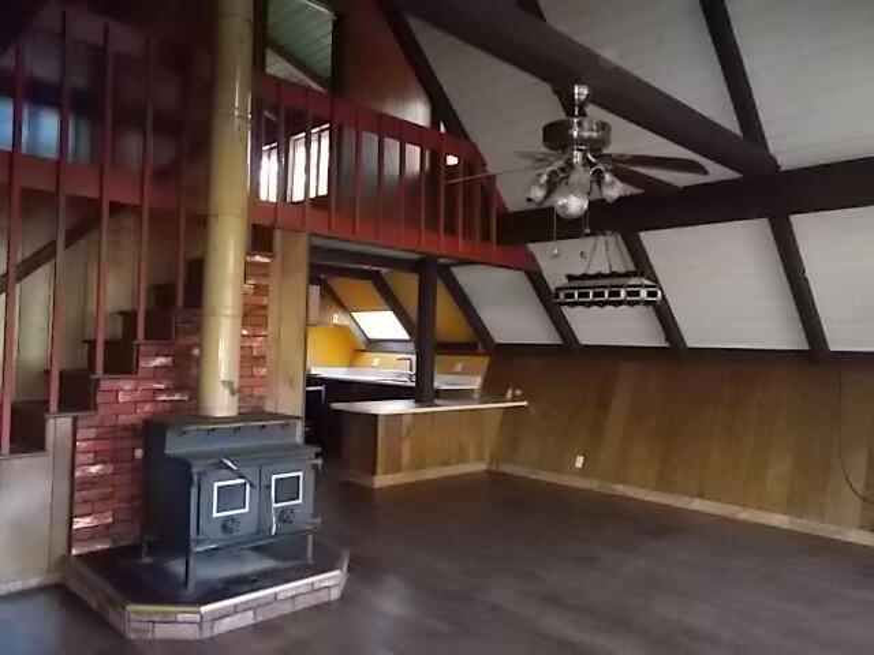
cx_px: 437
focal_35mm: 26
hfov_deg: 67.3
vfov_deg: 53.1
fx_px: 656
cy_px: 328
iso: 800
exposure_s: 1/25
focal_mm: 4.6
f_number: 3.2
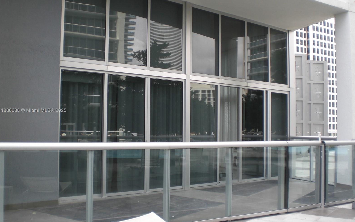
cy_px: 111
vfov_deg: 31.2
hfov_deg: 48.2
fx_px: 397
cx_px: 175
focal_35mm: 41
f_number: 3.1
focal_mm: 6.3
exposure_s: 1/160
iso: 50
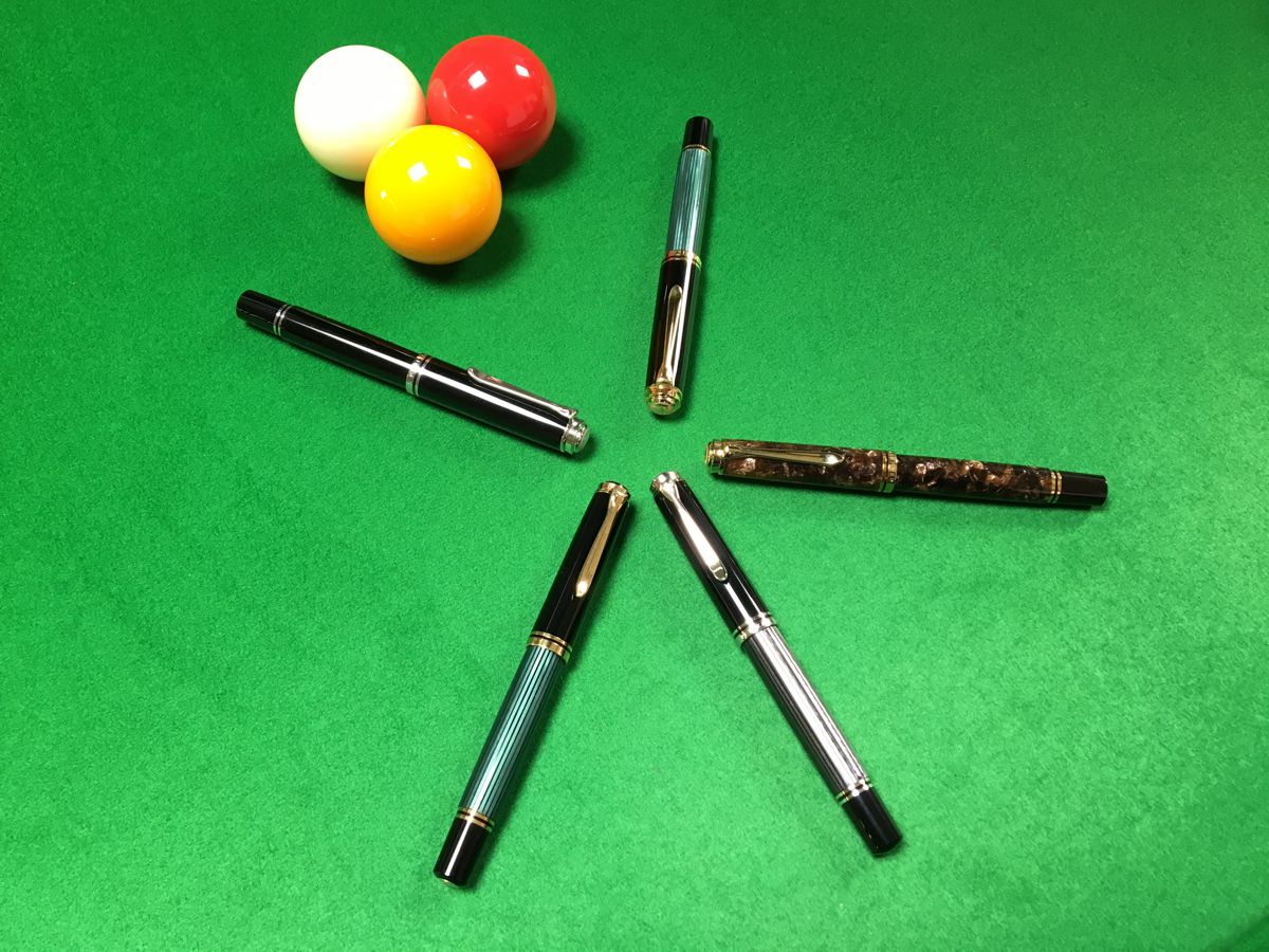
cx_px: 634
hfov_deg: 61.7
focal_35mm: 29
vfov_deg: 48.2
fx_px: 1063
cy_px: 476
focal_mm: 4.15
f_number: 2.2
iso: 80
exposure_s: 1/33
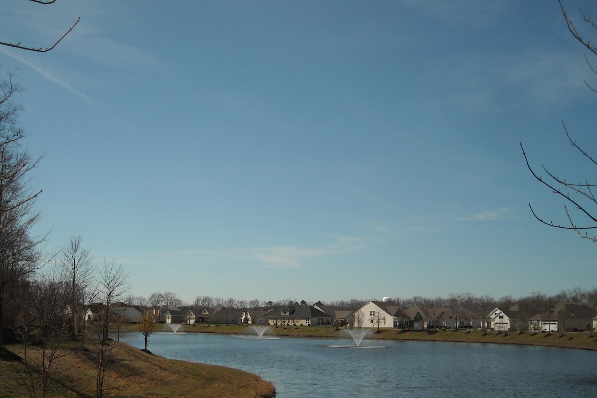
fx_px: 763
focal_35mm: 46
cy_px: 259
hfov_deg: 42.6
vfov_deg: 29.1
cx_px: 248
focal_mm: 5.7
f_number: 5.6
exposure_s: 1/500
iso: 64
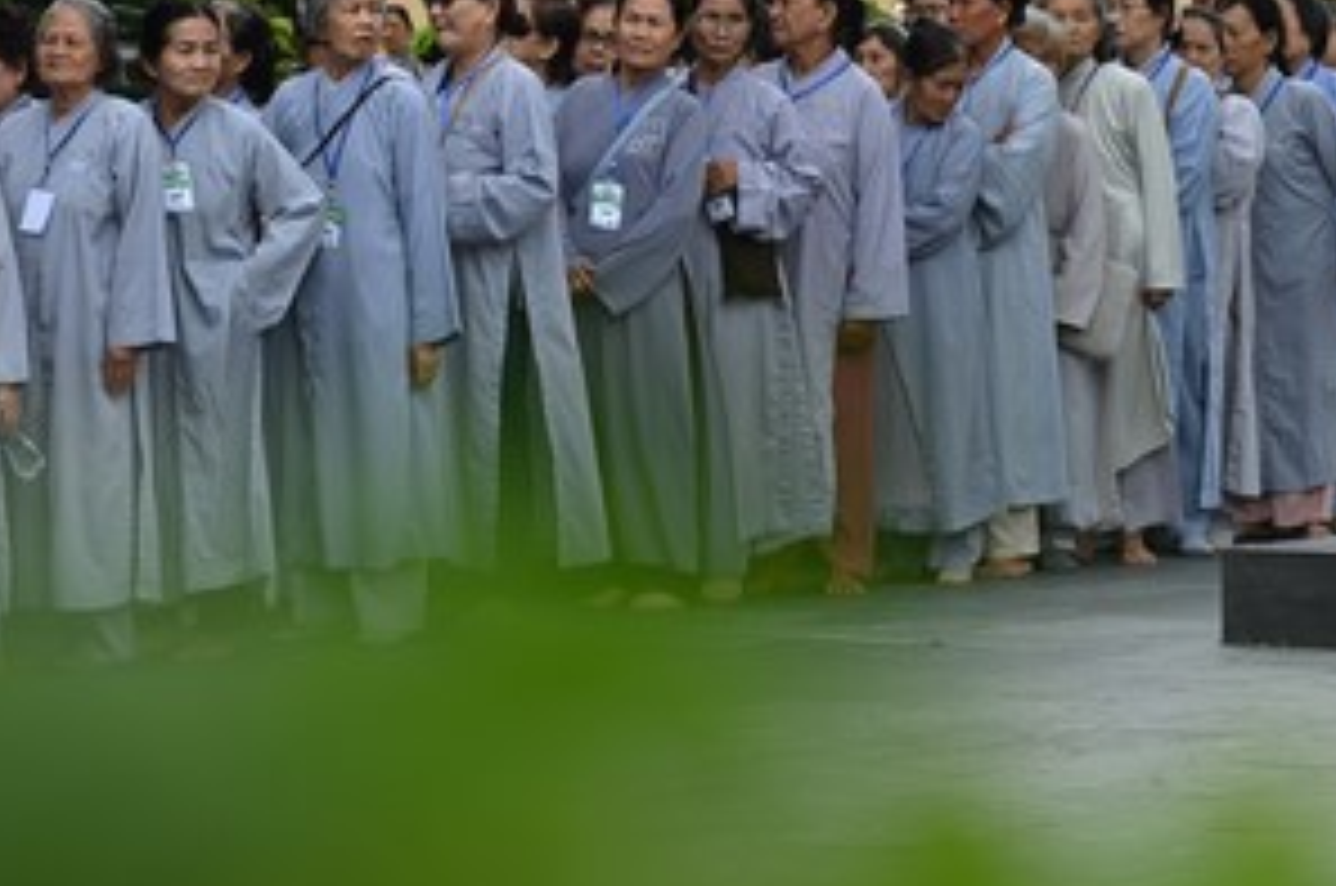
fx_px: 8522
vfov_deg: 5.9
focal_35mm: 230
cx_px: 544
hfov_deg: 9.0
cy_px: 18
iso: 180
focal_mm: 105
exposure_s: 1/250
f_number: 5.6
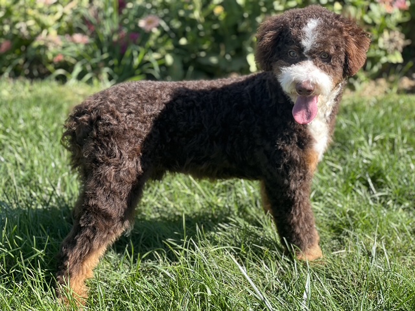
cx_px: 208
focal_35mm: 77
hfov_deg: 25.3
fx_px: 923
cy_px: 156
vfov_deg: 19.1
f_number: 2.8
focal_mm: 9
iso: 20
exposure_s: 1/121
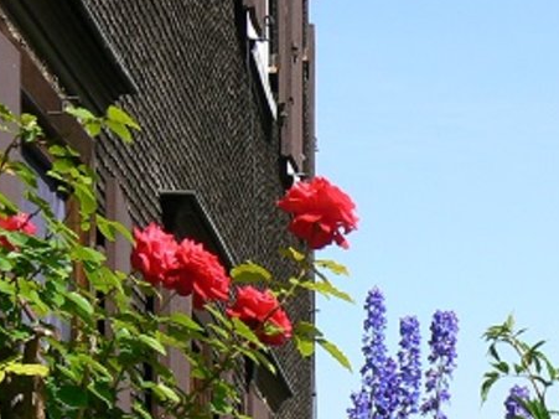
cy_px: 542
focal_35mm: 165
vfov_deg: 8.9
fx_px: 2664
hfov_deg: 11.8
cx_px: 606
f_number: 5.6
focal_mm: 10.4
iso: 80
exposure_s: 1/500
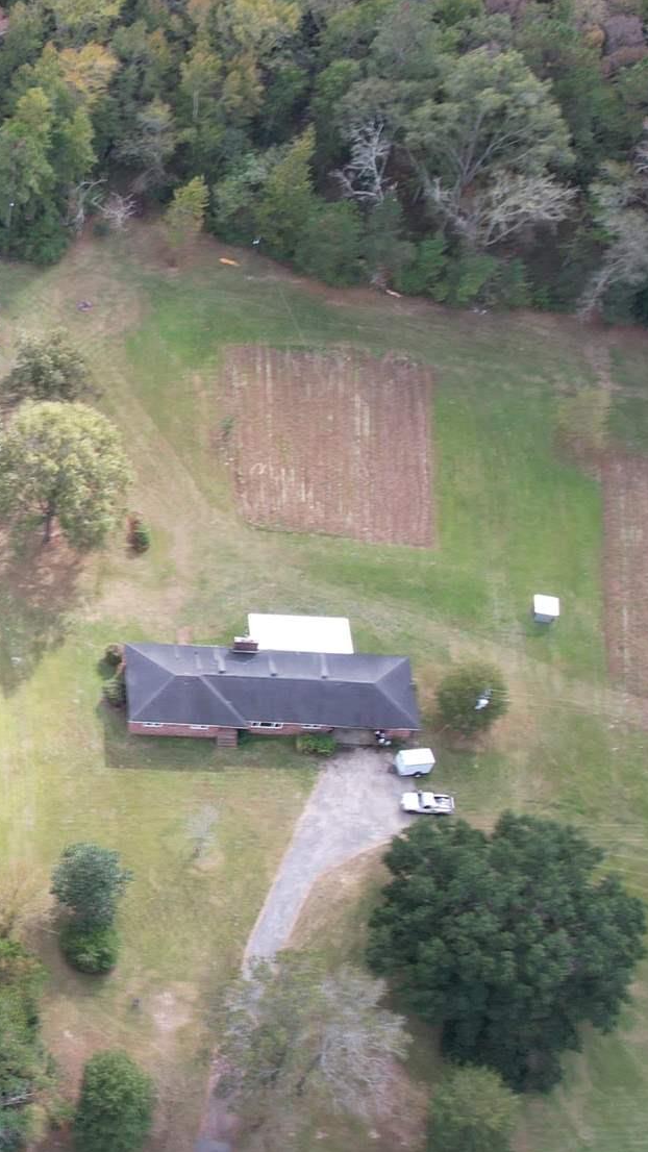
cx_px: -207
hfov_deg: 17.6
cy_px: 531
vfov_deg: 32.8
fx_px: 1955
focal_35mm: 64
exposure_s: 1/320
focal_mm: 8.38
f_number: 2.8
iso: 100
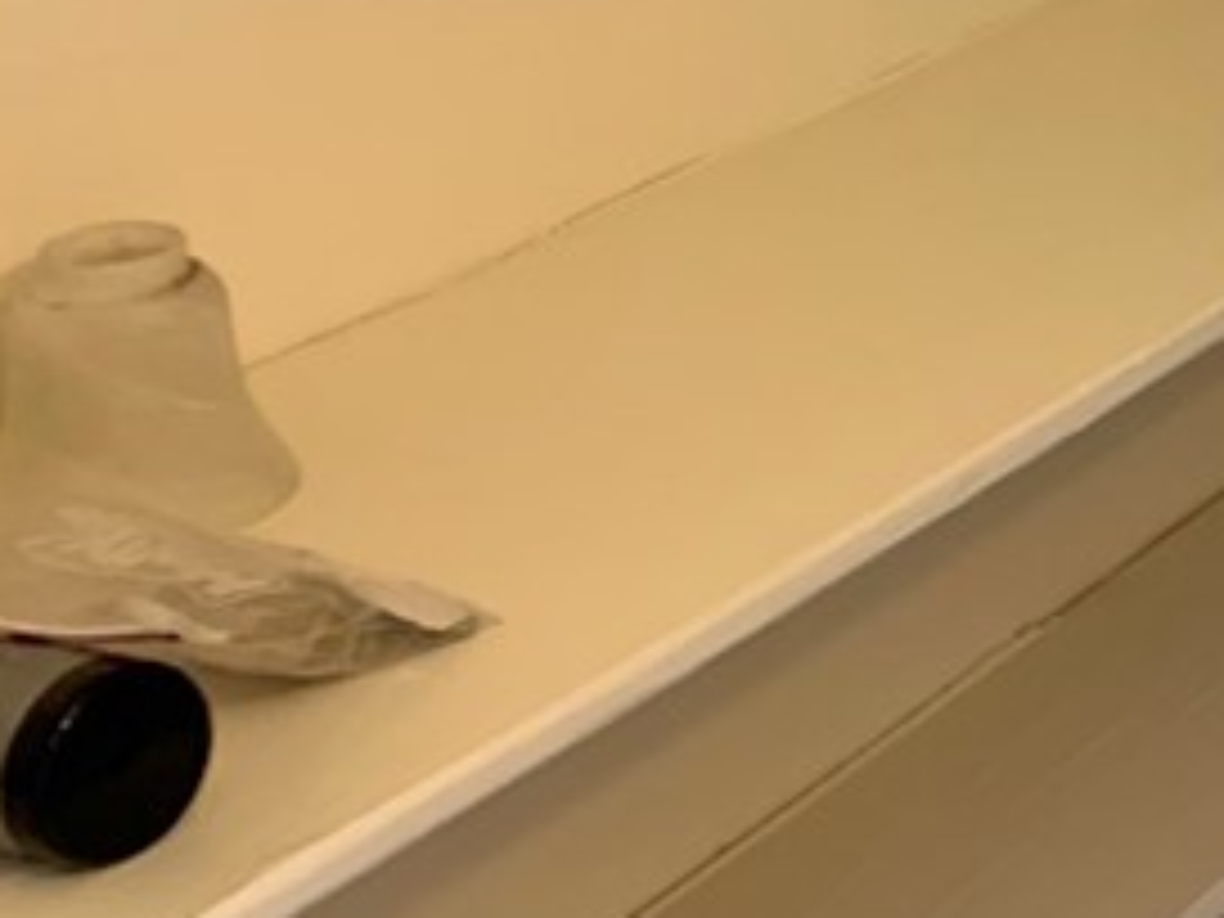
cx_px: 2268
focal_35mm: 98
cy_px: -104
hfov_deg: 16.4
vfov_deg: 14.7
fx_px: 3465
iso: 400
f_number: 1.8
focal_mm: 4.25
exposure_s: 1/40
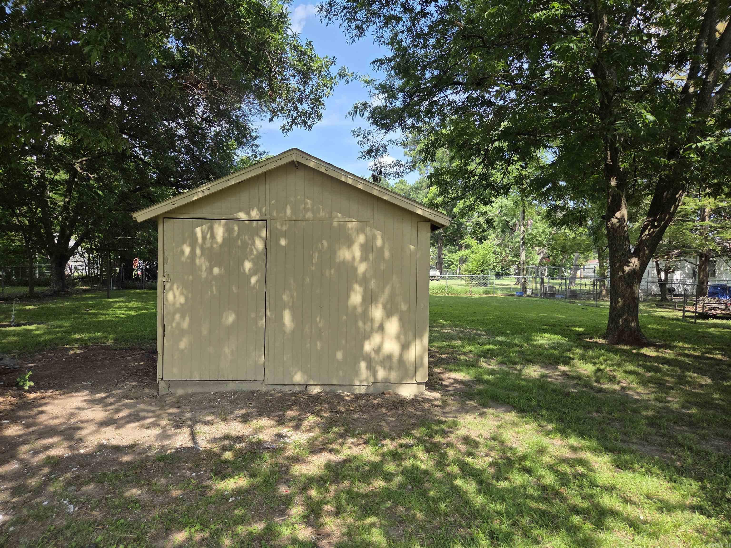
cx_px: 366
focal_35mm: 23
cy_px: 274
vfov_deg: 58.9
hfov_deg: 73.9
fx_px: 486
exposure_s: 1/2116
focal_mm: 5.4
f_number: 1.8
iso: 80
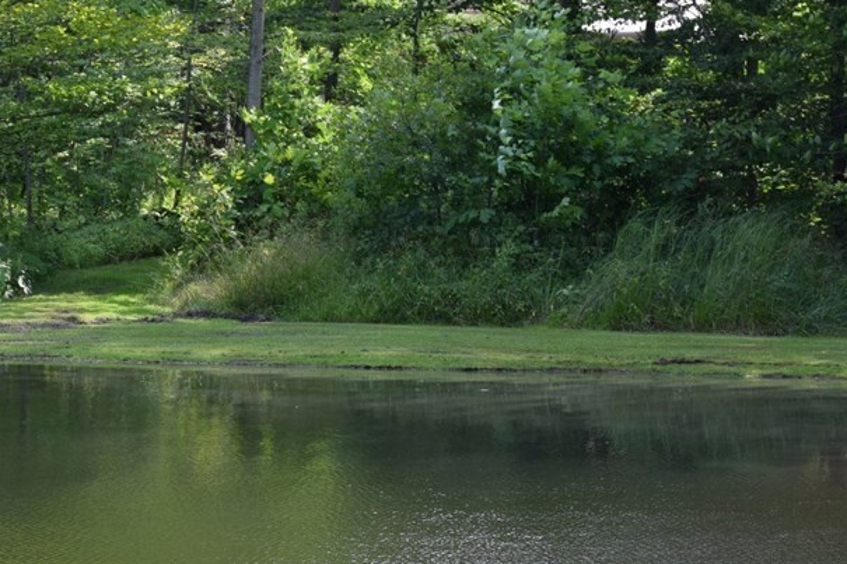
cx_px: 177
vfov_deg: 9.3
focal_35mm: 148
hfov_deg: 13.8
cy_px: 162
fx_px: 3479
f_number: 8
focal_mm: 55
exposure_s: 1/250
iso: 400
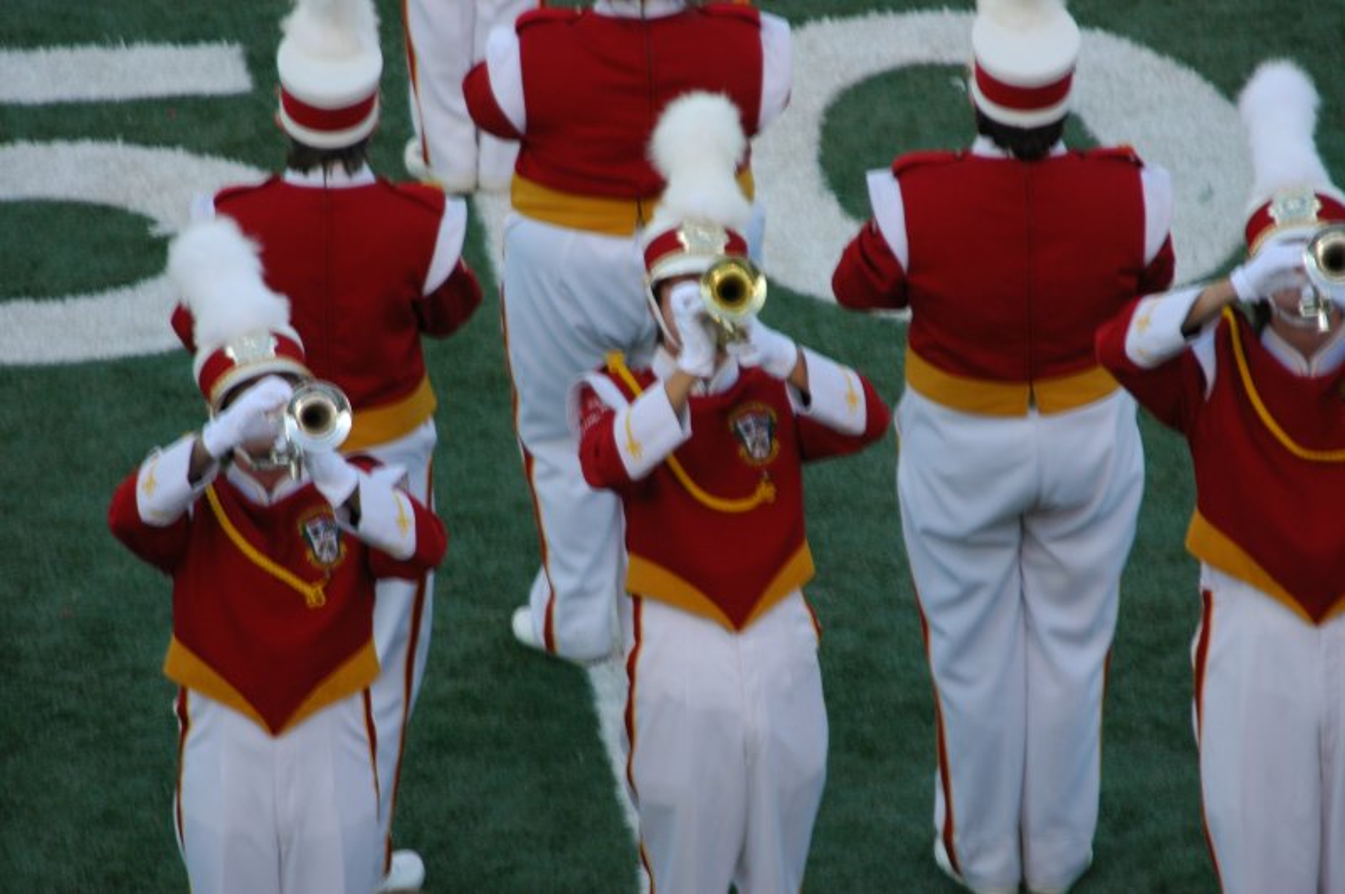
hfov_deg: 3.4
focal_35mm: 600
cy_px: 447
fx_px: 22398
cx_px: 672
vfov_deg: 2.3
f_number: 5.6
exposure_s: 1/125
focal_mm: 400
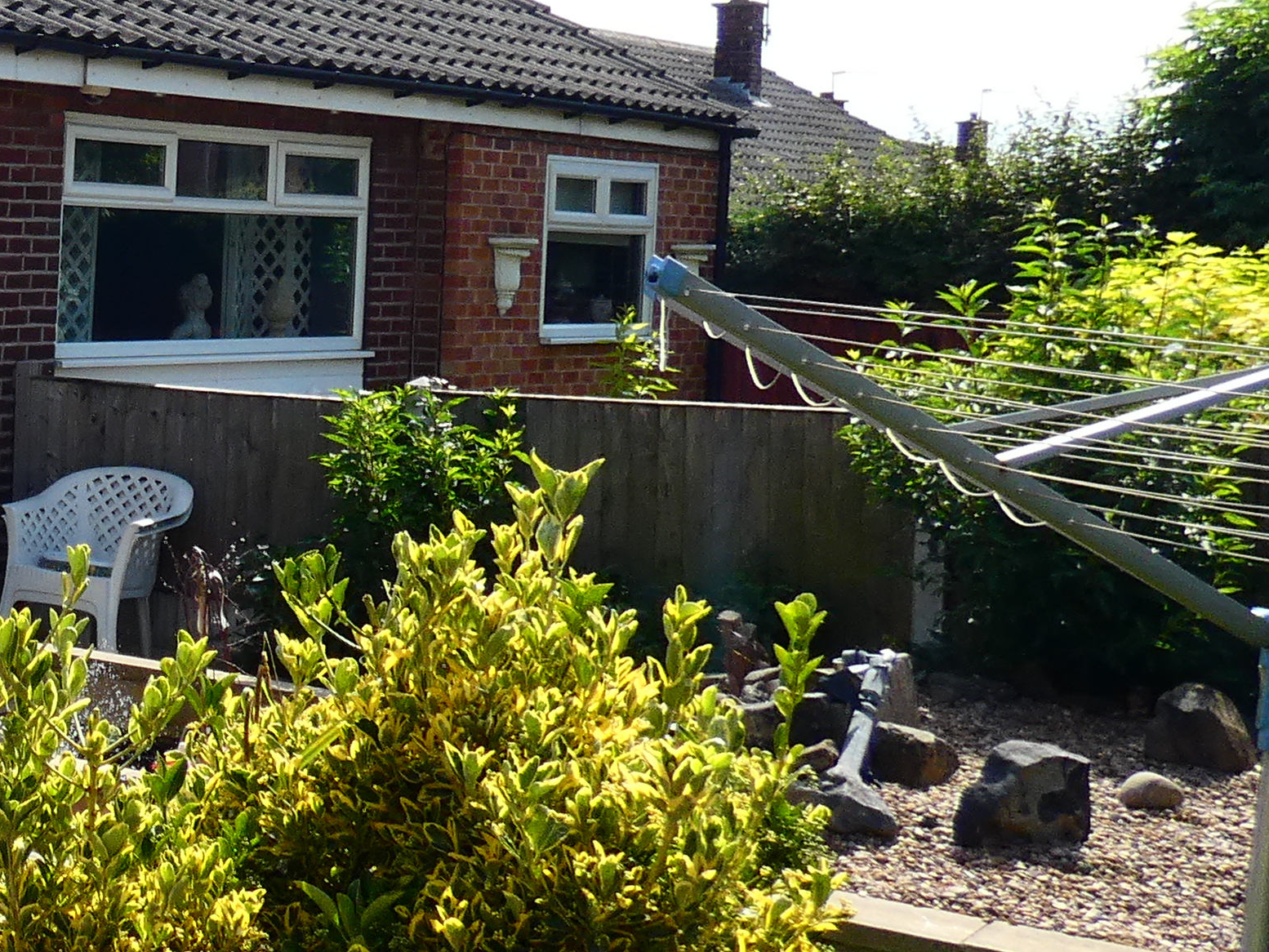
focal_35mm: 63
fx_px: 2310
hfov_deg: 25.0
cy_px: 299
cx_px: -527
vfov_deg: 23.2
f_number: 3.2
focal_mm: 3.6
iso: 80
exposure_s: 1/800
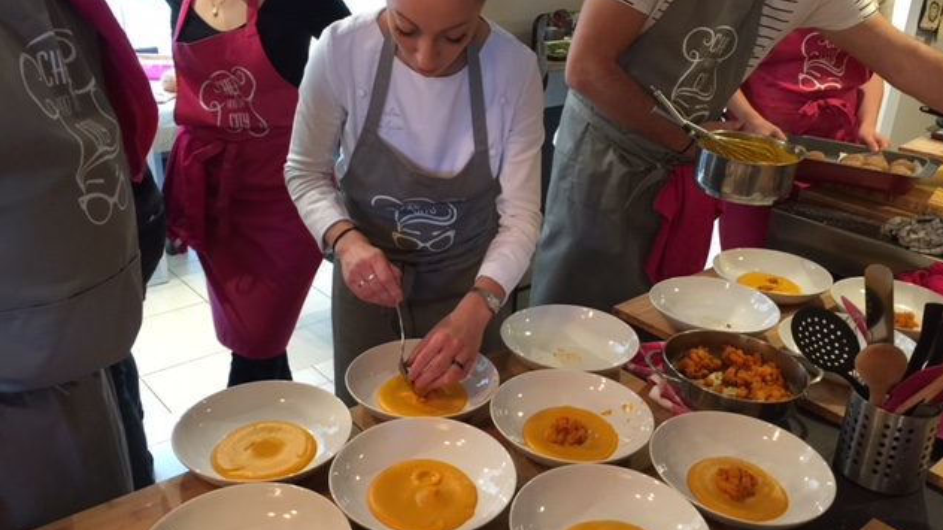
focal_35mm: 32
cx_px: 476
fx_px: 800
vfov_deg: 36.6
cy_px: 249
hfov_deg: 61.0
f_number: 2.2
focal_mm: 4.15
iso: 80
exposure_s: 1/17
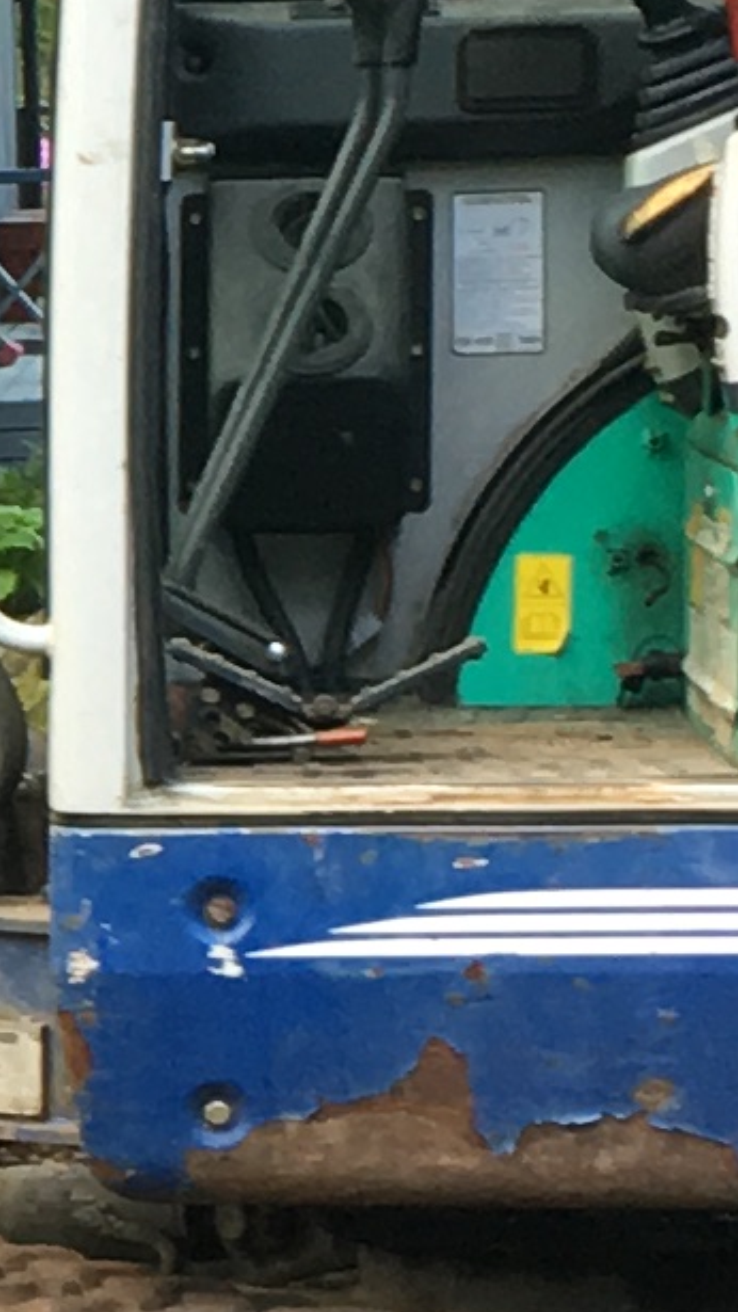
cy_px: 966
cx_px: -1442
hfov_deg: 5.5
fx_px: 7200
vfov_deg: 10.4
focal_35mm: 207
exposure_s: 1/100
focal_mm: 4.15
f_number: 2.2
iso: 40
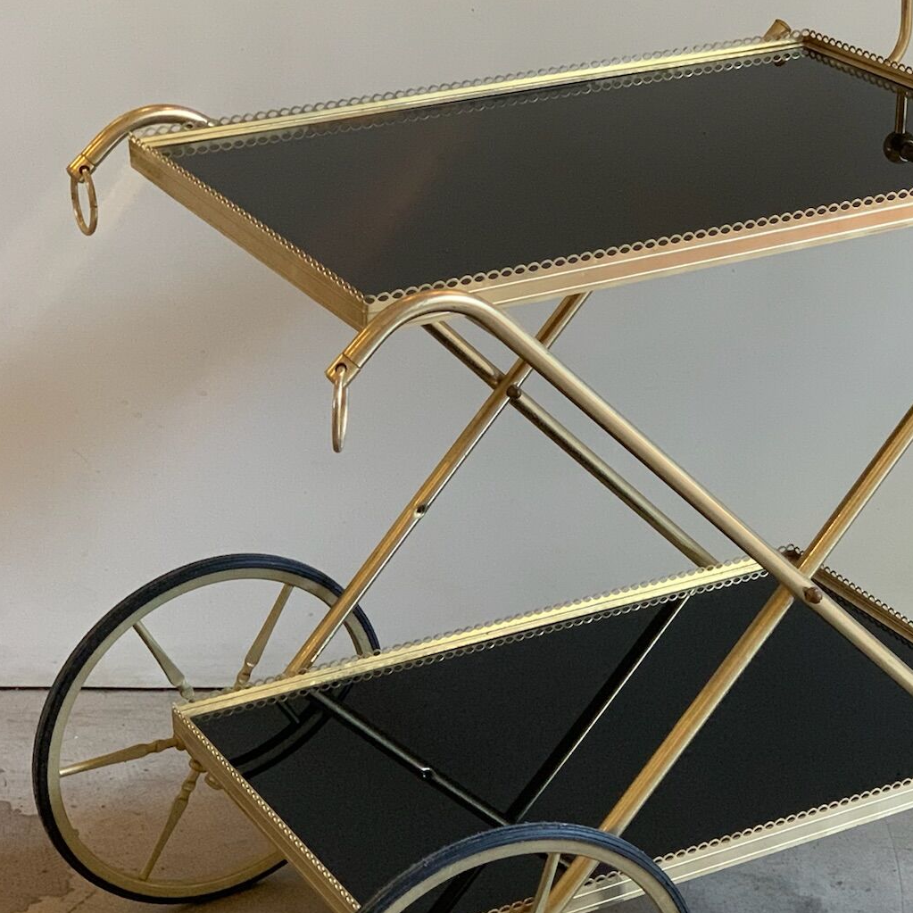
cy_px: 482
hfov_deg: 18.8
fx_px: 2745
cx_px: 638
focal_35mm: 92
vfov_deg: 18.9
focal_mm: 6
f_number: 2.4
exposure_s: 1/50
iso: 320
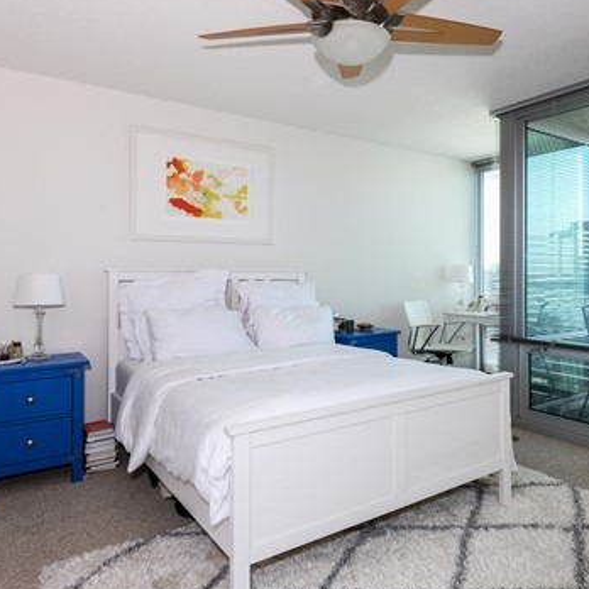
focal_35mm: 25
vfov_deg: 62.9
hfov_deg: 62.3
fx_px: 481
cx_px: 357
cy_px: 282
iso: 200
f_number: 8
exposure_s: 1/50
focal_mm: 16
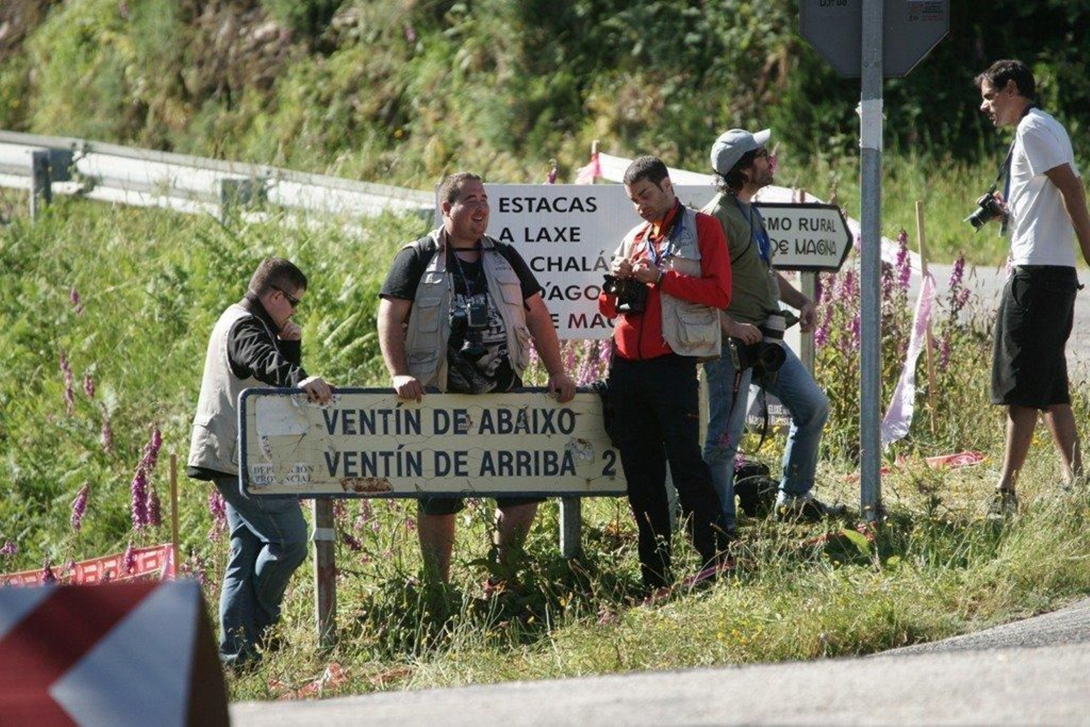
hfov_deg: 5.2
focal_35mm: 400
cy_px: 364
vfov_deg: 3.4
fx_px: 12111
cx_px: 545
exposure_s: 1/1600
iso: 800
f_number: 5.6
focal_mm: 400
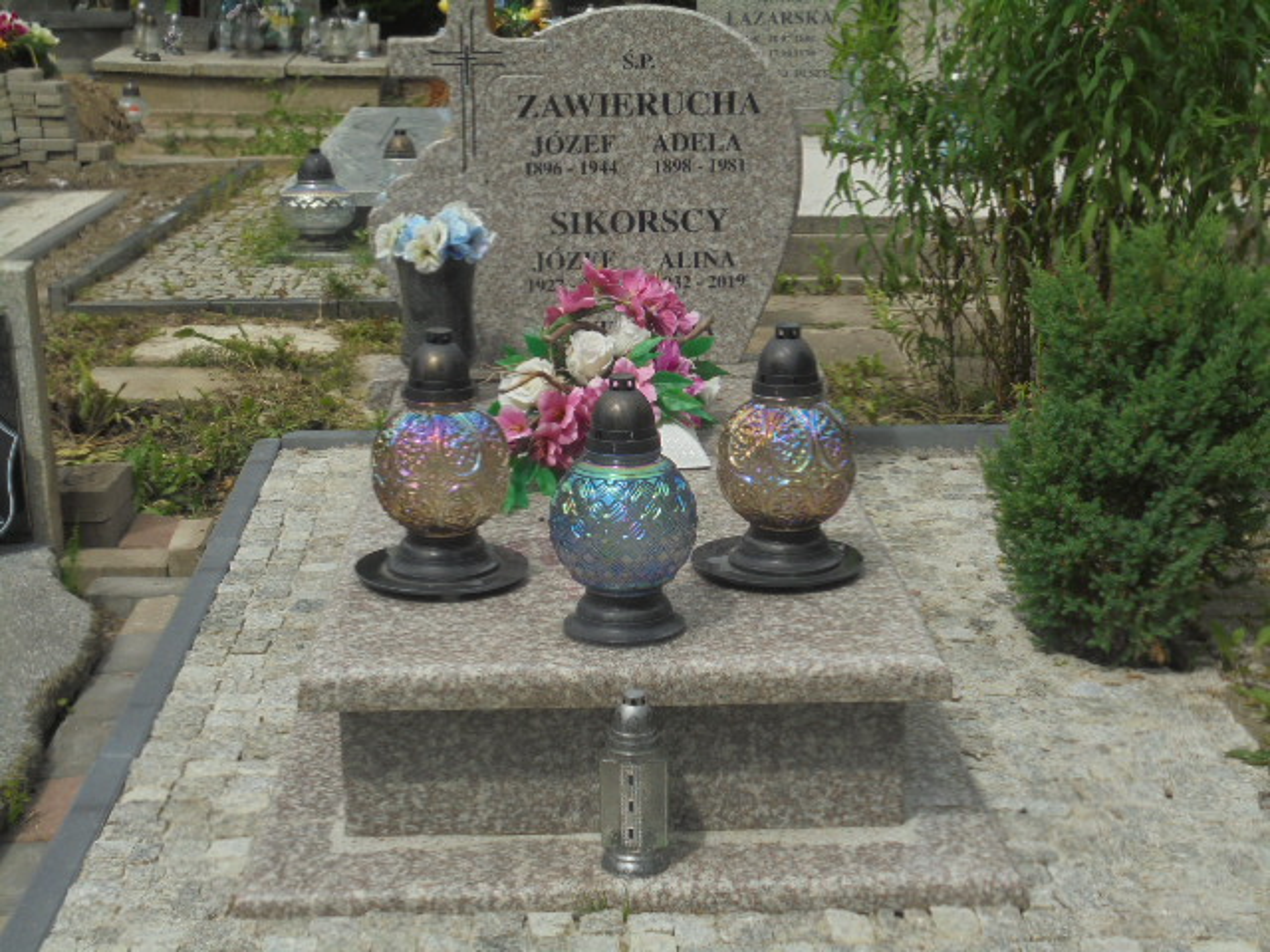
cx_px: 635
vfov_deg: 26.1
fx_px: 2055
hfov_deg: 34.3
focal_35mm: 56
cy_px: 476
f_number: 5.2
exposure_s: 1/500
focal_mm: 10.1
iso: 100
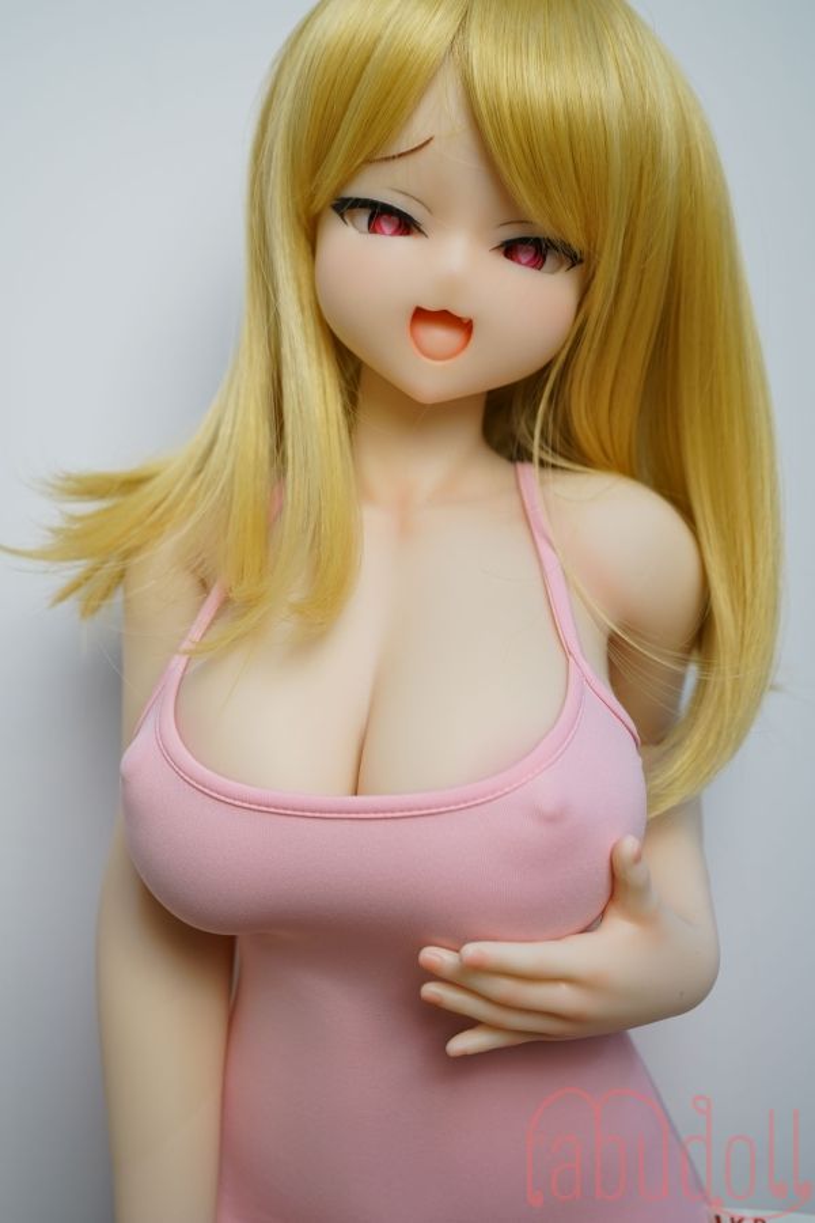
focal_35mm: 35
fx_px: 1188
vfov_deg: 54.4
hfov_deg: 37.9
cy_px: 612
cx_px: 408
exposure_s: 1/100
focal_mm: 35
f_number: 4.5
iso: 400
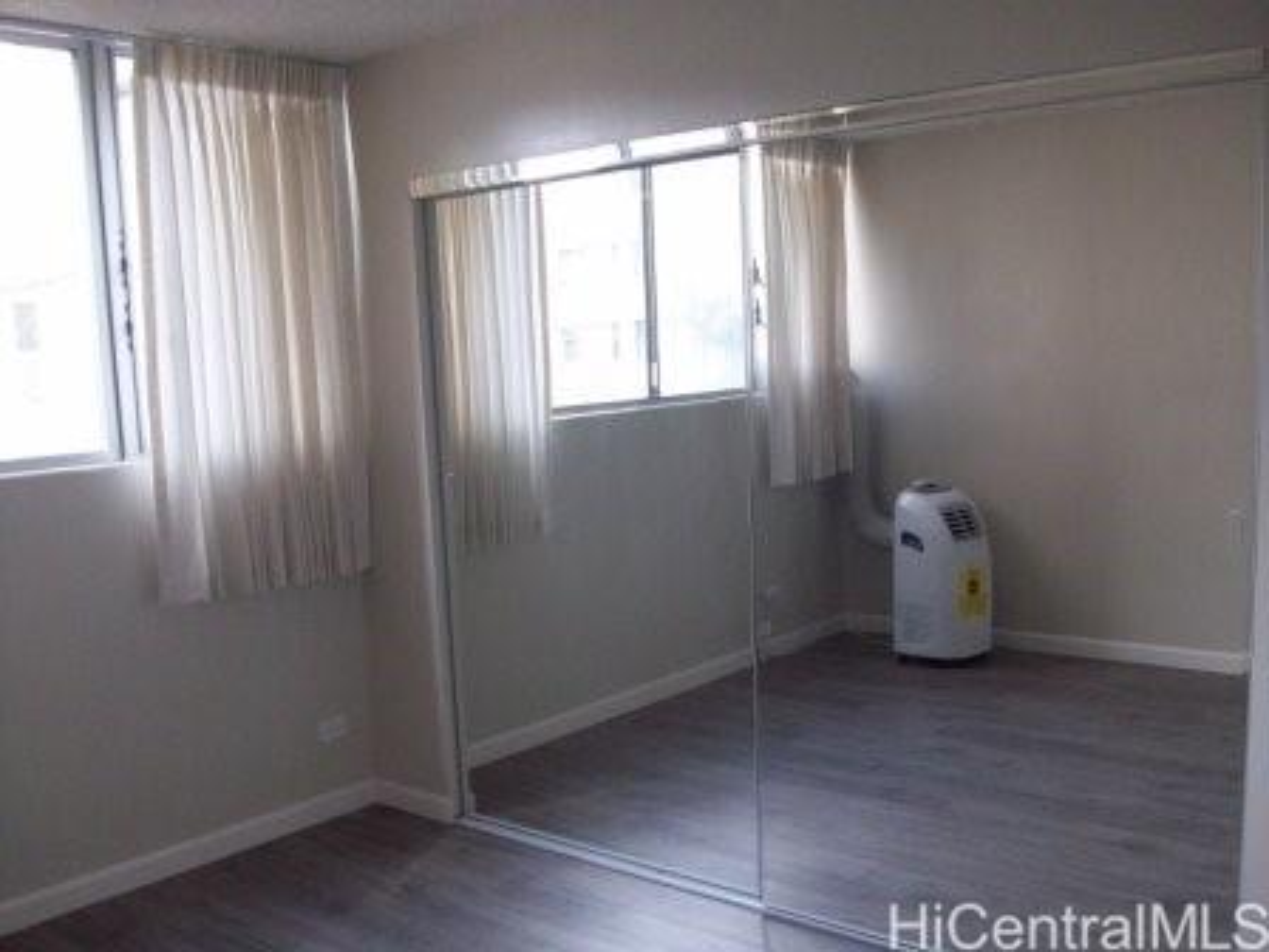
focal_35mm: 34
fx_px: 1246
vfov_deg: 41.8
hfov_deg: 54.0
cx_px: 634
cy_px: 476
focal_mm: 5.7
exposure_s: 1/128
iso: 202
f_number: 2.8
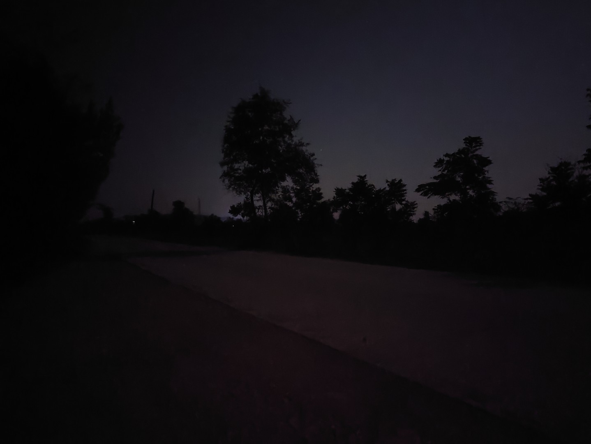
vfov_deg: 56.9
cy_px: 222
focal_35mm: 24
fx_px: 410
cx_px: 296
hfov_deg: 71.6
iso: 9600
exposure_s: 1/6.02
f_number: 1.8
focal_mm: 4.68
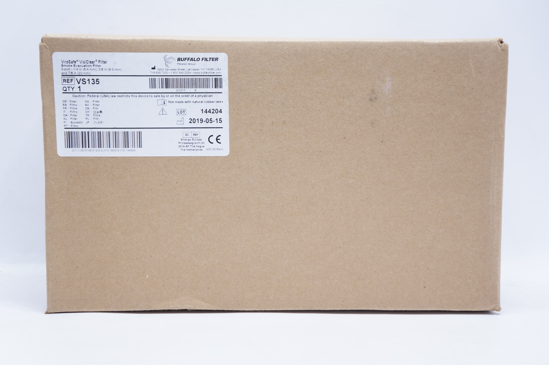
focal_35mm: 58
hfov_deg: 34.2
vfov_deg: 23.1
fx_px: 891
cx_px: 274
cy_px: 182
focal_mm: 39
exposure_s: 1/60
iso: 800
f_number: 4.5
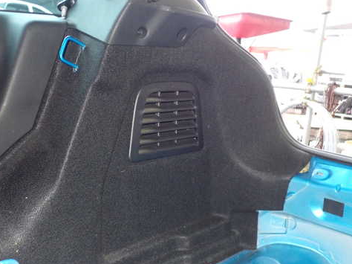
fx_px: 386
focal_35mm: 38
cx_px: 166
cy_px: 148
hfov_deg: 49.0
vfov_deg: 37.6
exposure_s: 1/30
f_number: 2.3
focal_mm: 5.4
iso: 800
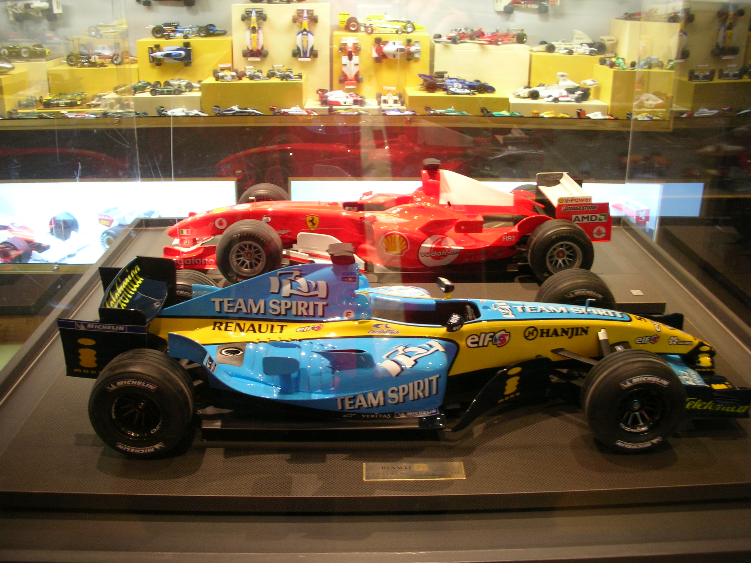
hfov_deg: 52.6
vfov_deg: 40.7
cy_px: 282
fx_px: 759
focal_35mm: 35
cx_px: 376
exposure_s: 1/3.9
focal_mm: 5.8
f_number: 3
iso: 104
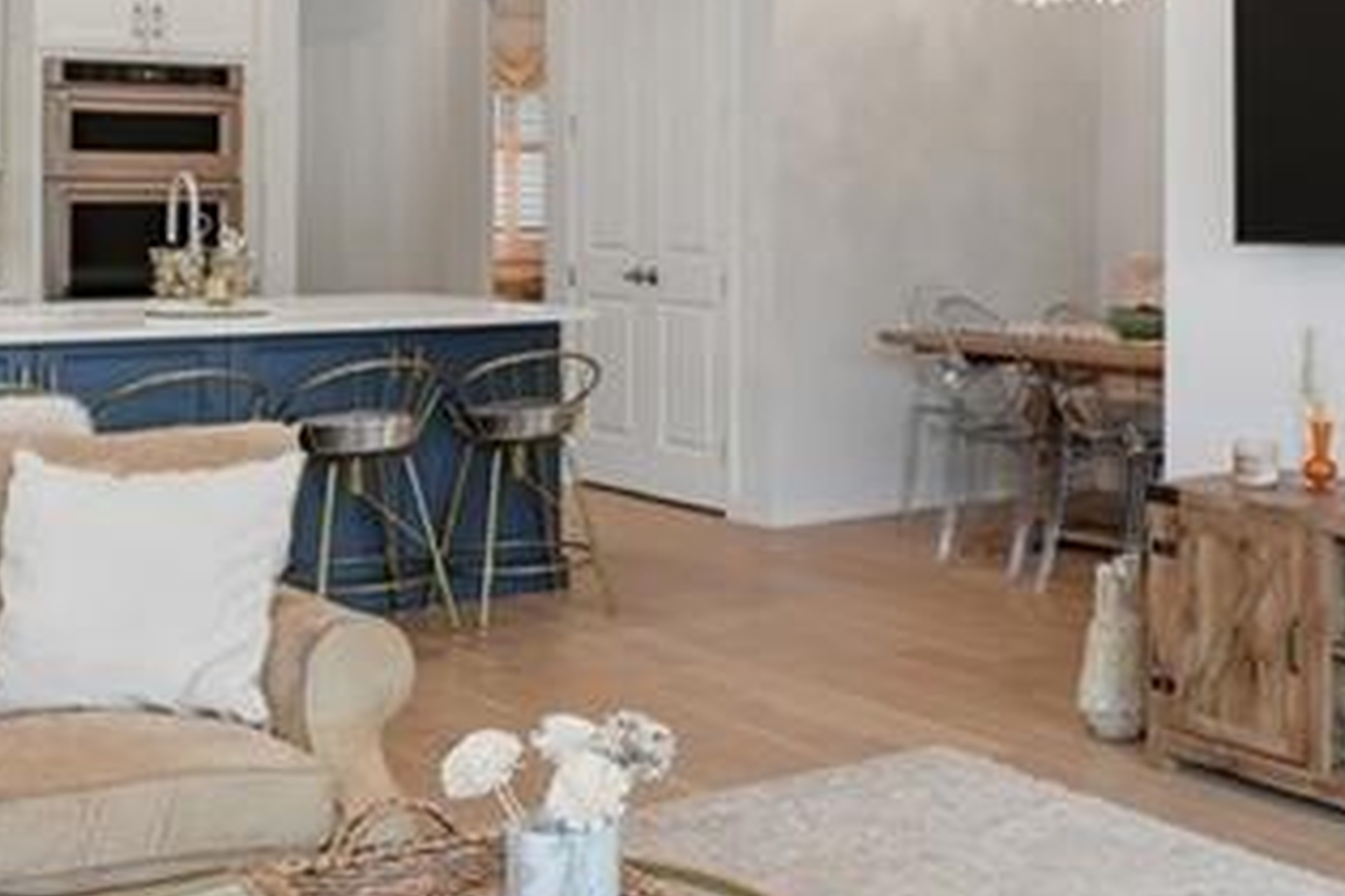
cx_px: 999
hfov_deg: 37.3
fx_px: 1943
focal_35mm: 52
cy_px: 203
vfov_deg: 25.6
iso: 400
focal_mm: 16
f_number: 9
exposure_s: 1/60
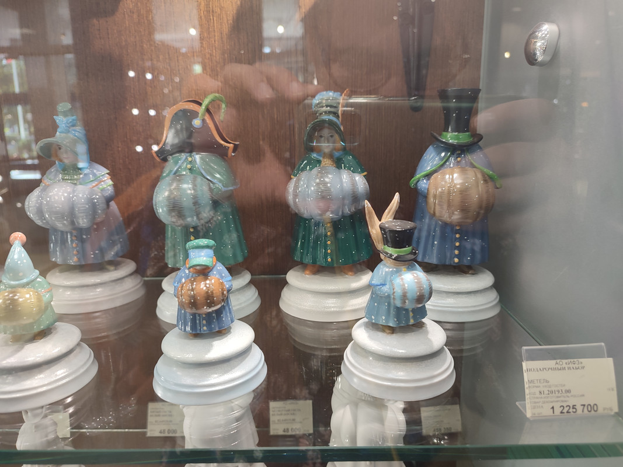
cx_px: 312
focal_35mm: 25
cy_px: 234
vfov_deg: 54.9
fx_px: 450
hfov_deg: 69.4
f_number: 1.9
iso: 158
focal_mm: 6.04
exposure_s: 1/33
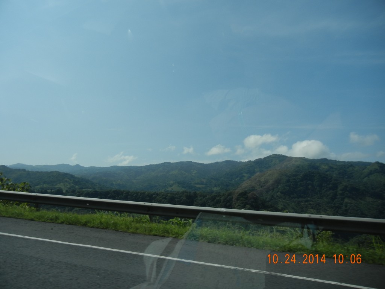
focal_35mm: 30
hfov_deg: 60.0
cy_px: 144
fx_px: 334
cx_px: 192
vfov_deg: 46.8
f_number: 7
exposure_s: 1/782
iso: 160
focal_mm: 5.4
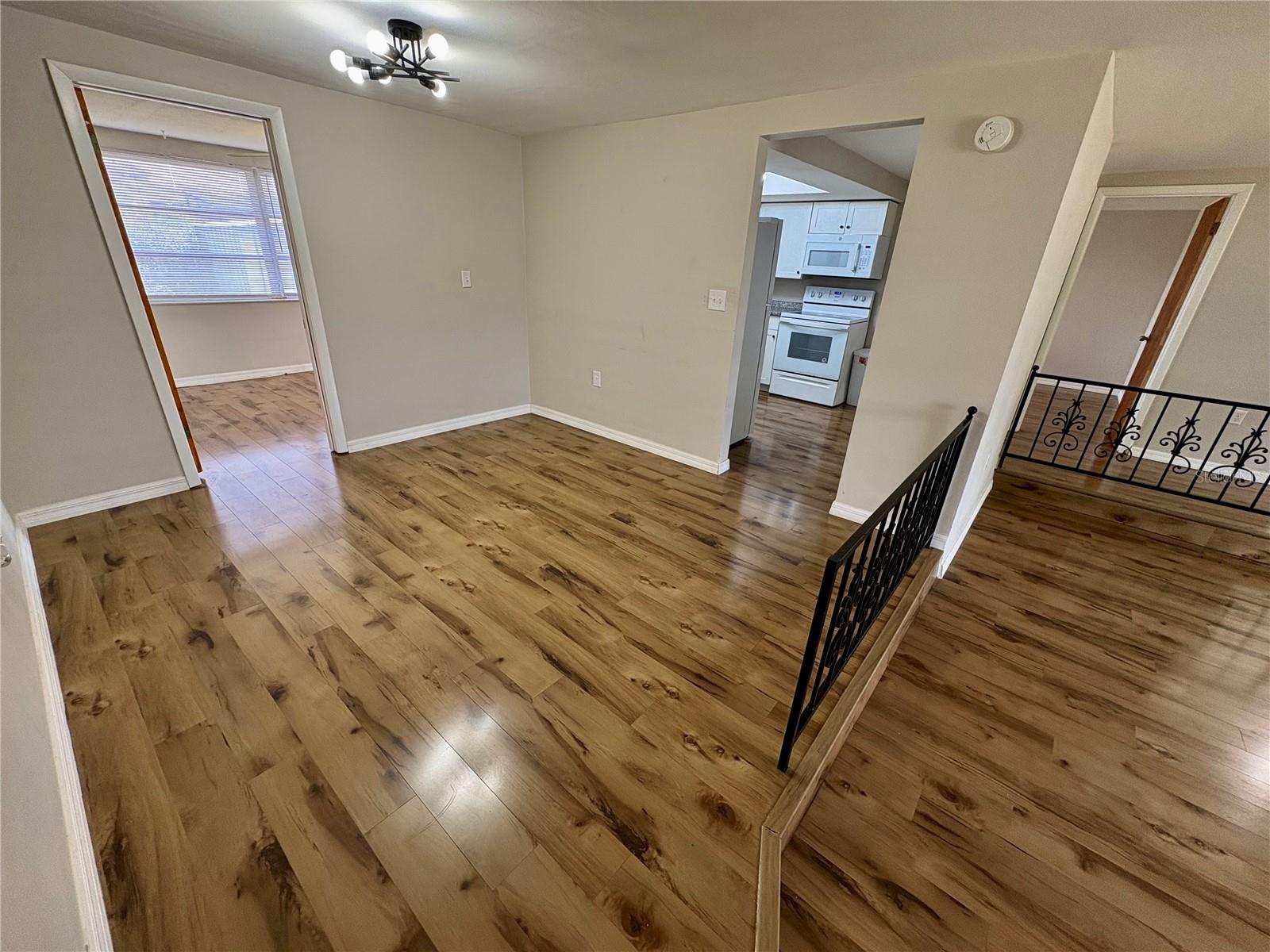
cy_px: 476
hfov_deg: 102.1
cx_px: 635
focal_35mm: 14
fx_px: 514
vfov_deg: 85.7
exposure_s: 1/60
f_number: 2.2
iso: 160
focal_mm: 2.22
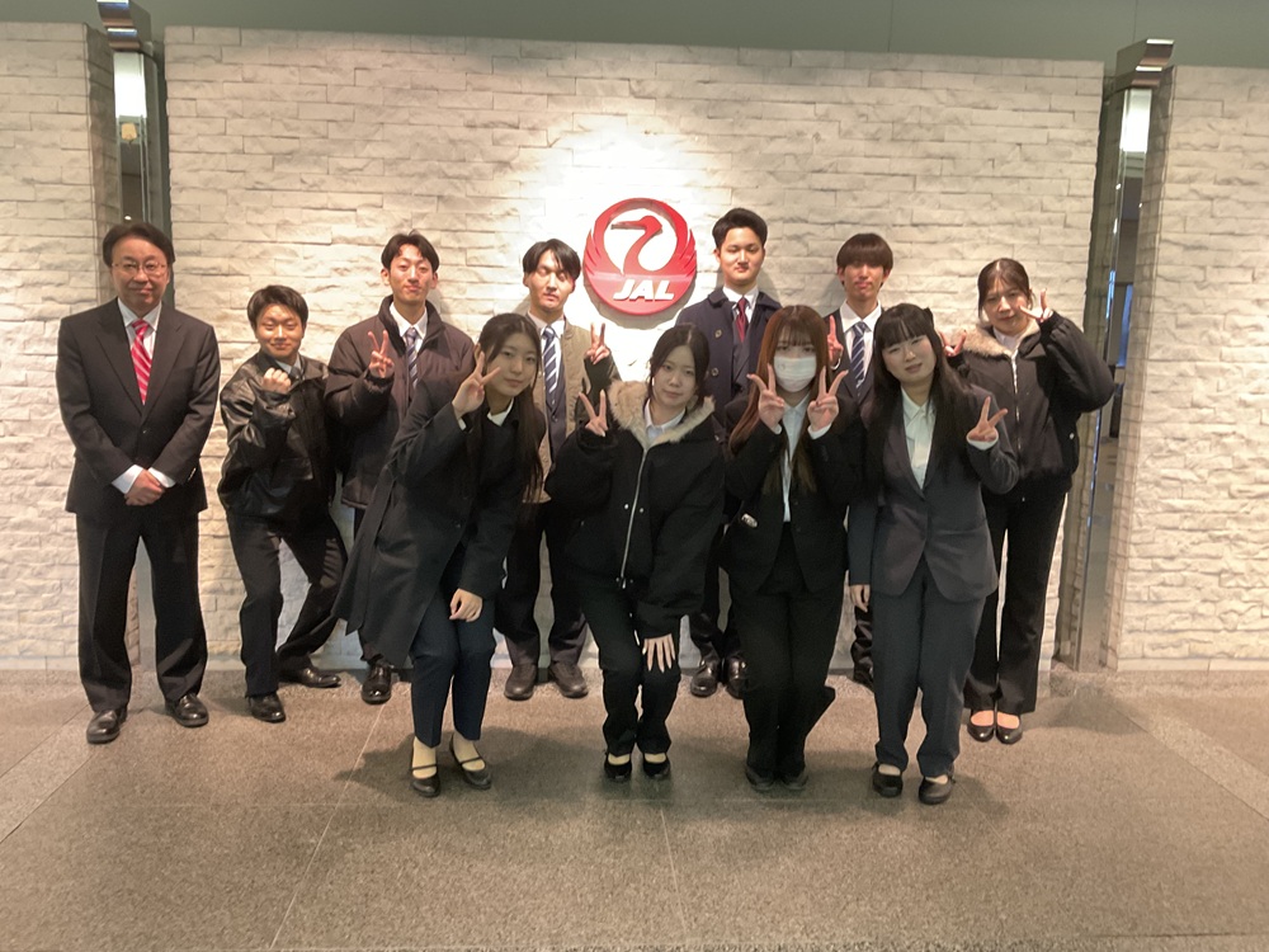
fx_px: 1063
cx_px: 634
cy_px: 476
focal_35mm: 29
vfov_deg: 48.2
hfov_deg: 61.7
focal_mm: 3
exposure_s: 1/25
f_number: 1.8
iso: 400
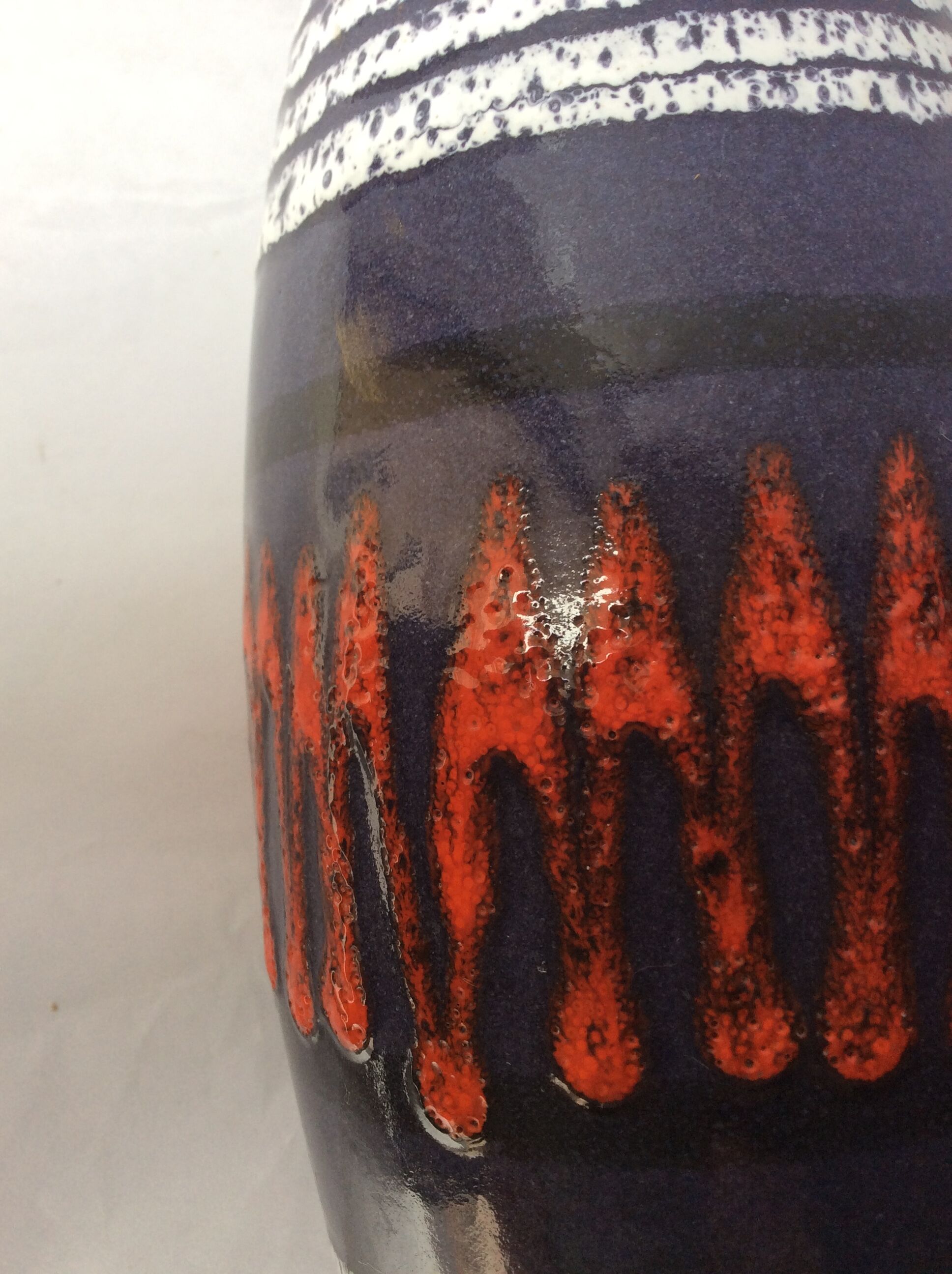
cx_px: 476
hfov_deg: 44.1
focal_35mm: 32
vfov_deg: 56.9
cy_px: 637
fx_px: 1177
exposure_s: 1/33
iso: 32
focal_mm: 3.3
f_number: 2.4
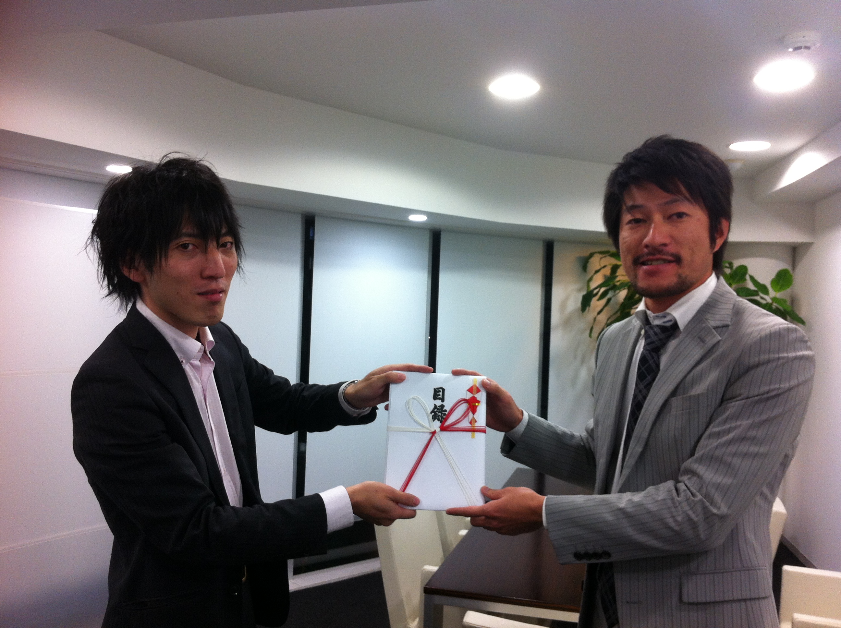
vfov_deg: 40.6
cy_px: 314
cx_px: 420
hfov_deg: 52.7
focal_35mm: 35
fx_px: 849
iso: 80
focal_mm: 3.85
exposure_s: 1/20
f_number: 2.8
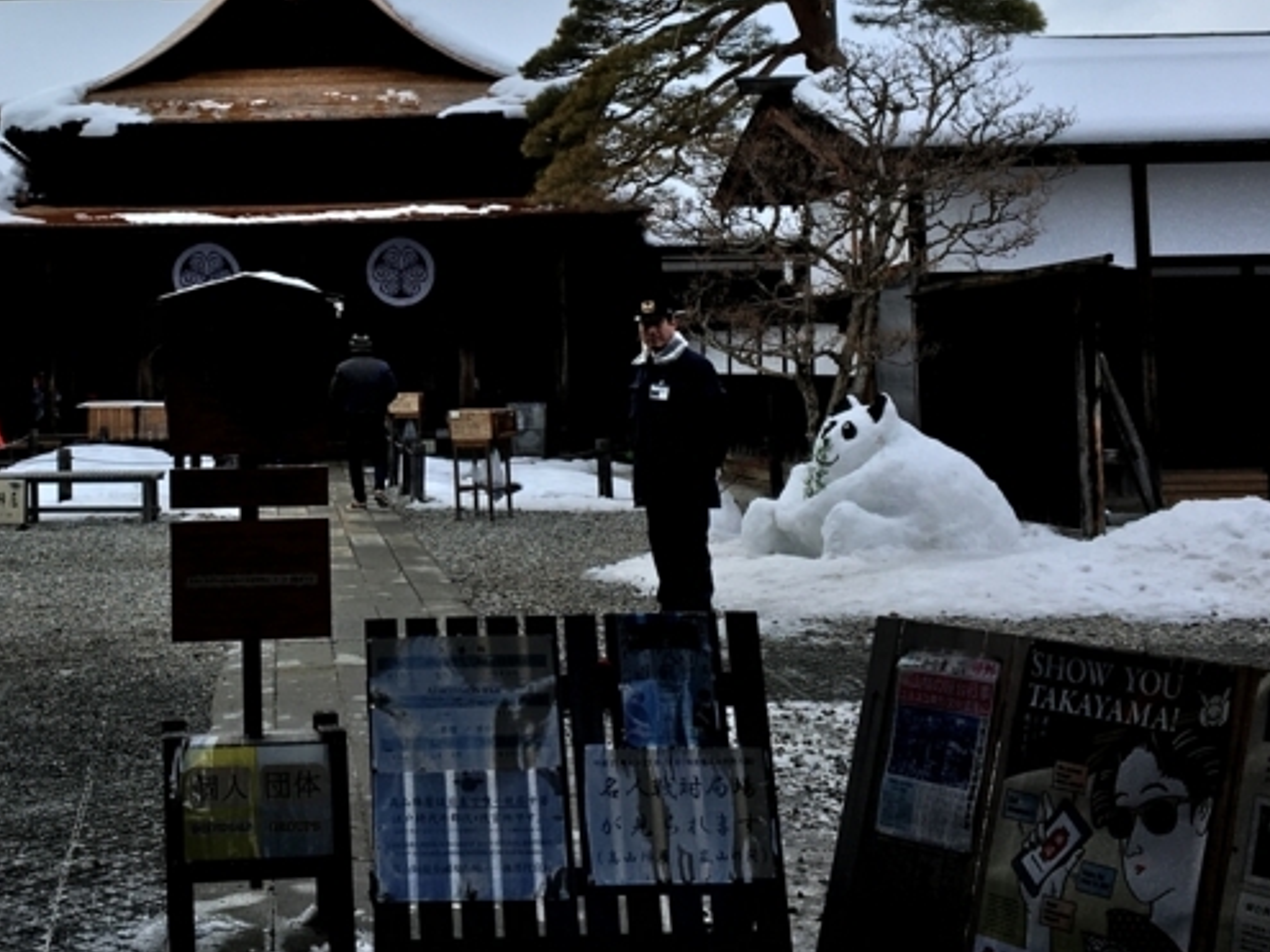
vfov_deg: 24.1
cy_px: 228
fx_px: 2201
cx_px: 282
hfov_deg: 31.5
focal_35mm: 60
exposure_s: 1/1789
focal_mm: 4.15
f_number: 2.2
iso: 25
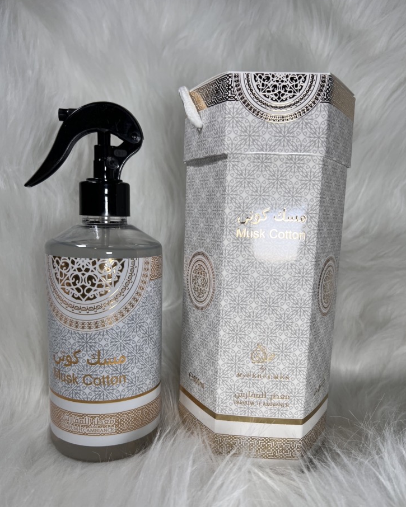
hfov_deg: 51.5
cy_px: 276
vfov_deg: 62.1
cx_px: 198
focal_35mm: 28
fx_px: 420
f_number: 1.5
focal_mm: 5.7
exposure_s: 1/171
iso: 40
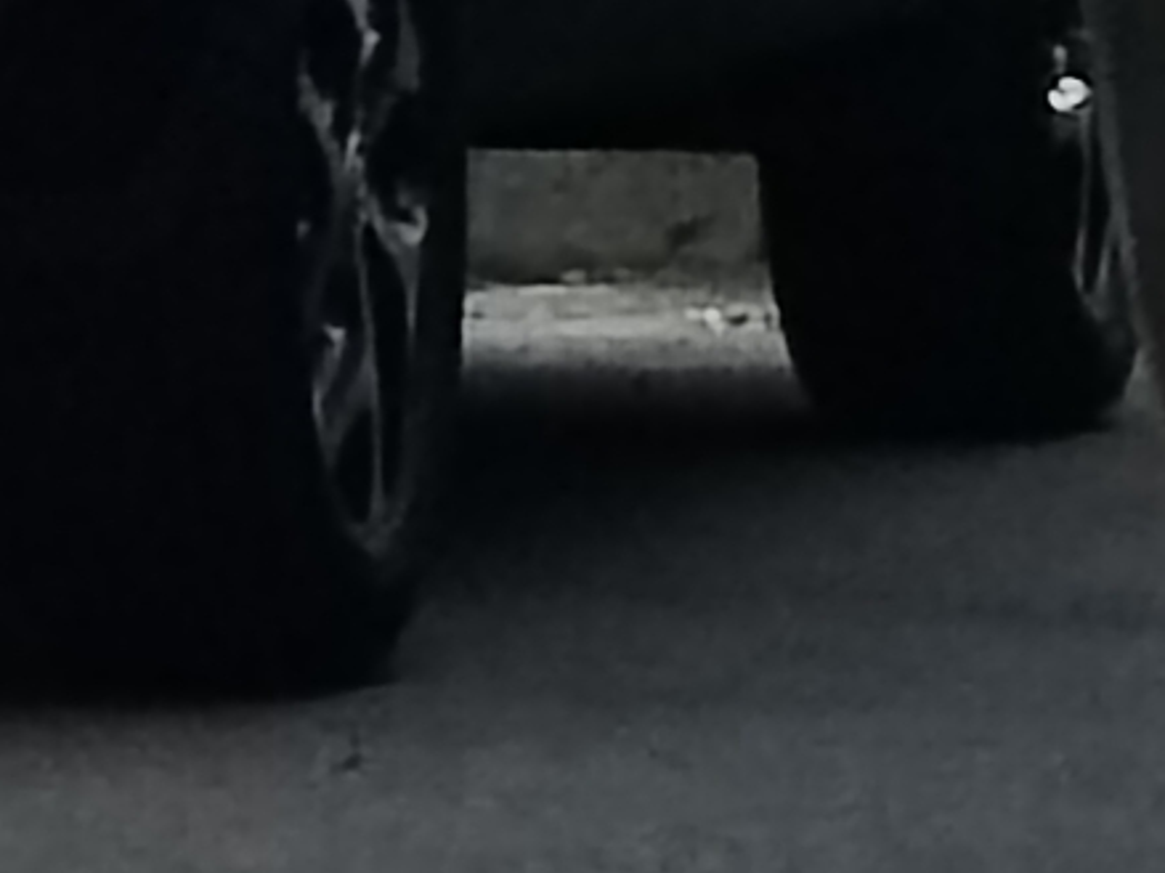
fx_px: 5552
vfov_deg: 8.7
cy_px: -577
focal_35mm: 165
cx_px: -699
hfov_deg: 11.4
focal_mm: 6.19
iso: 50
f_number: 1.65
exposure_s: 1/271
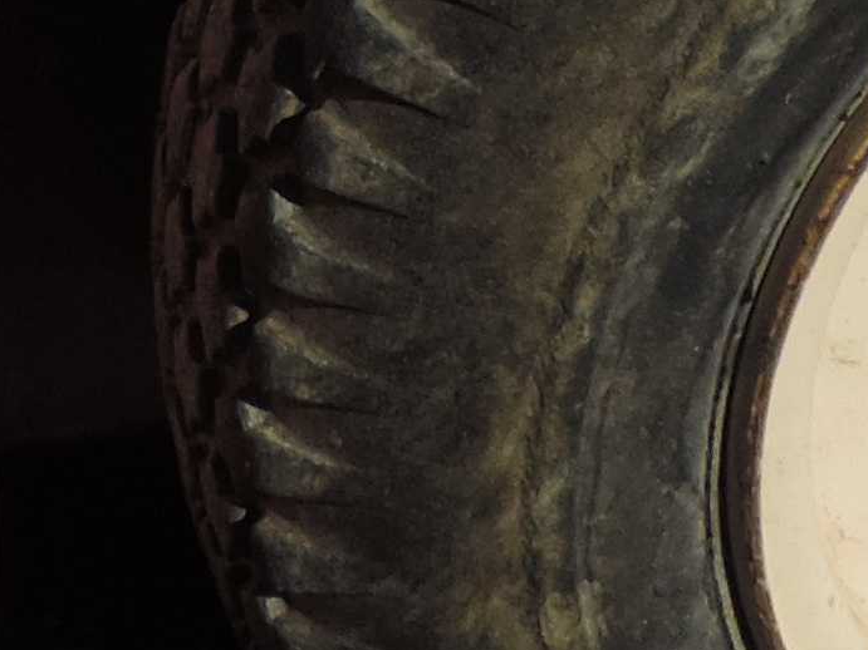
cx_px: -167
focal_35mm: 170
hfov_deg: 11.4
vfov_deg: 8.5
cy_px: -351
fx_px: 4262
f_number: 3.7
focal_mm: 4.3
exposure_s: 1/1250
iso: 80
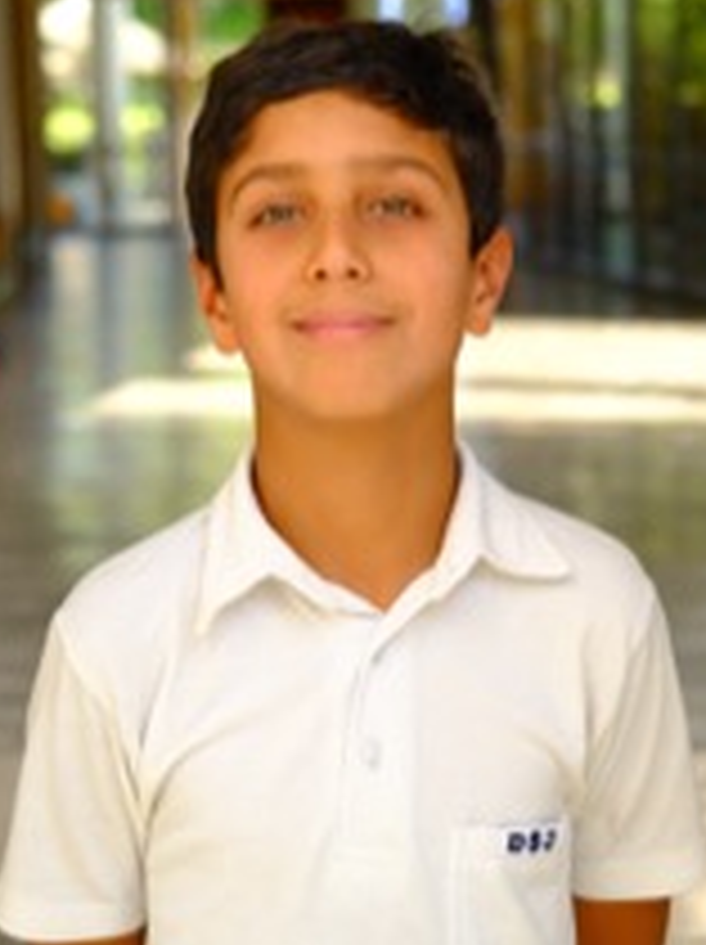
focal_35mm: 97
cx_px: 369
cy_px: 356
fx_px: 2643
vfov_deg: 20.2
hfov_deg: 15.2
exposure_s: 1/125
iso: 160
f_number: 2.8
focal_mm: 35
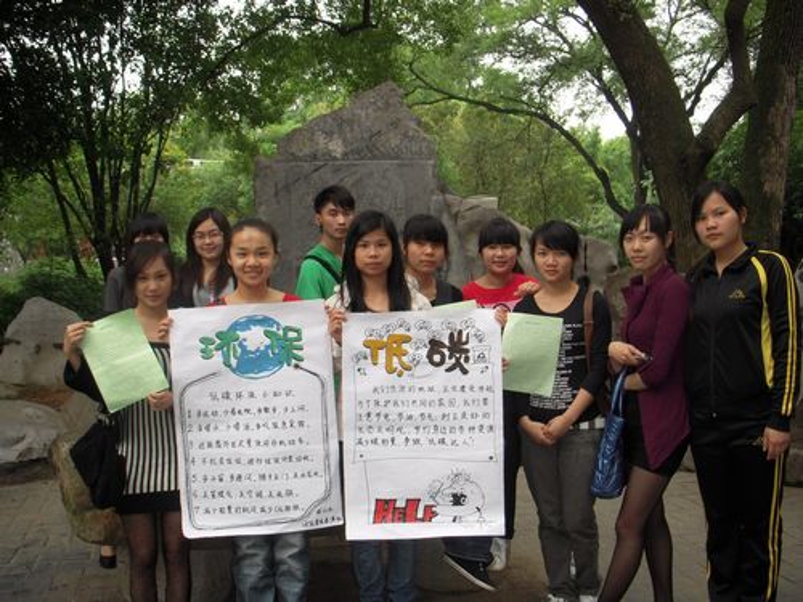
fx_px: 881
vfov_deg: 37.7
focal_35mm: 38
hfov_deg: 49.0
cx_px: 402
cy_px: 301
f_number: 3.3
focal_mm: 6.3
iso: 100
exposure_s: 1/40
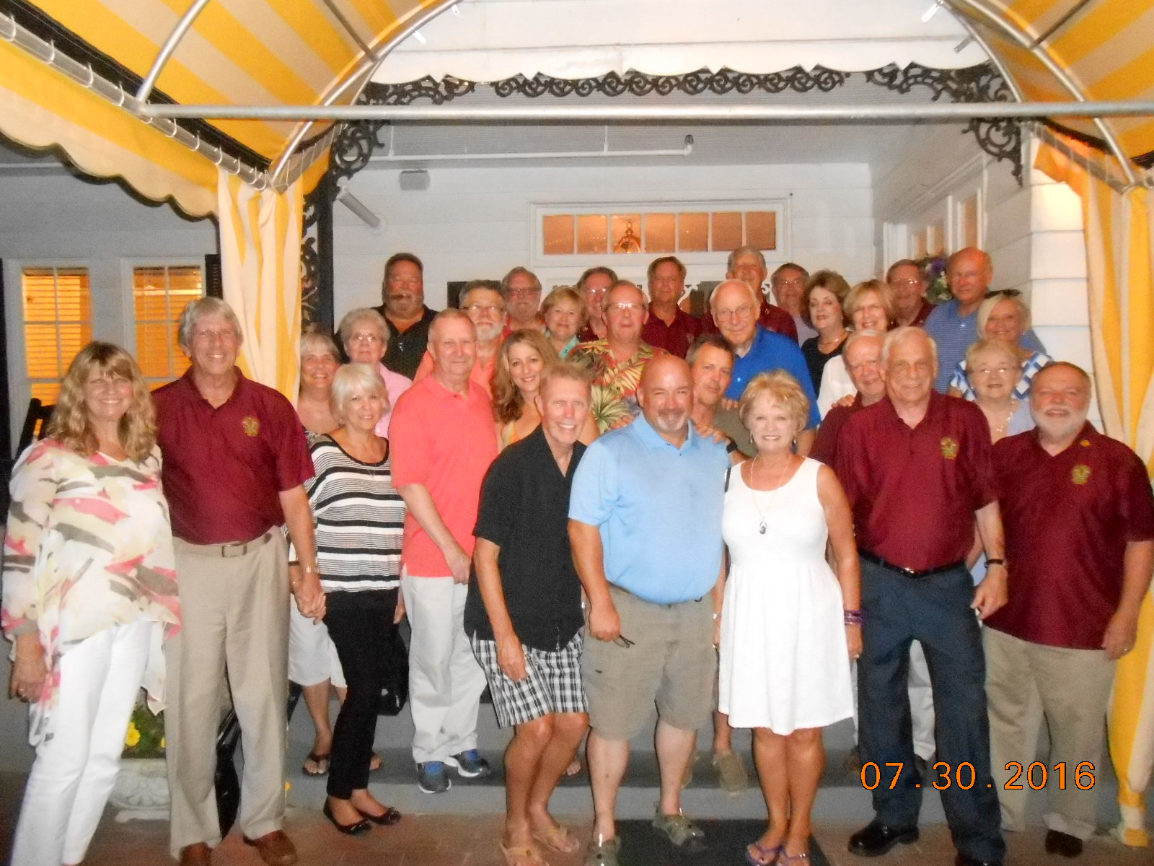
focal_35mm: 26
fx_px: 867
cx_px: 577
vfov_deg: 53.1
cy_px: 433
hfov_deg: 67.3
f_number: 3.5
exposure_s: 1/25
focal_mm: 4.6
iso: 1250
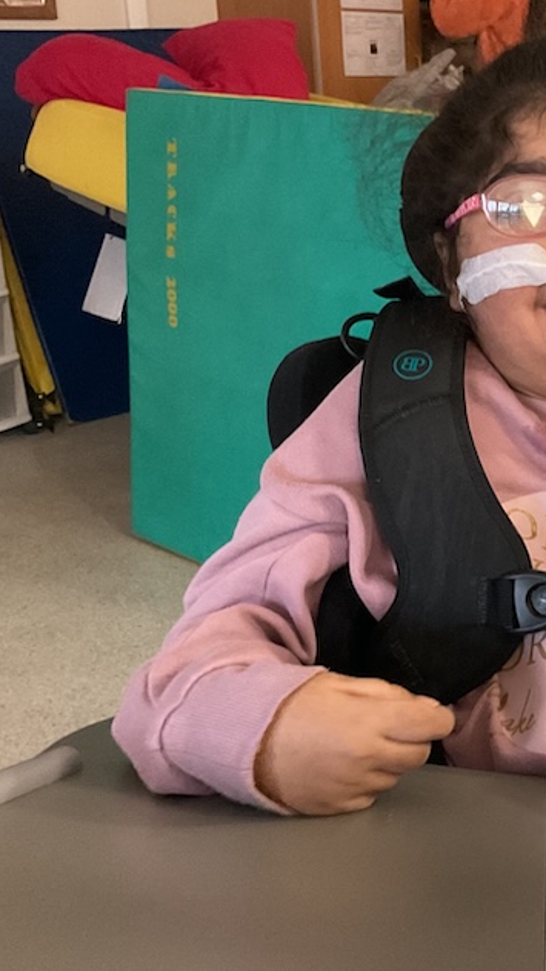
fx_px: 1288
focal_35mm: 50
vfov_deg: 41.3
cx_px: 663
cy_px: 432
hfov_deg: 22.0
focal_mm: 3
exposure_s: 1/40
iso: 320
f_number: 1.8
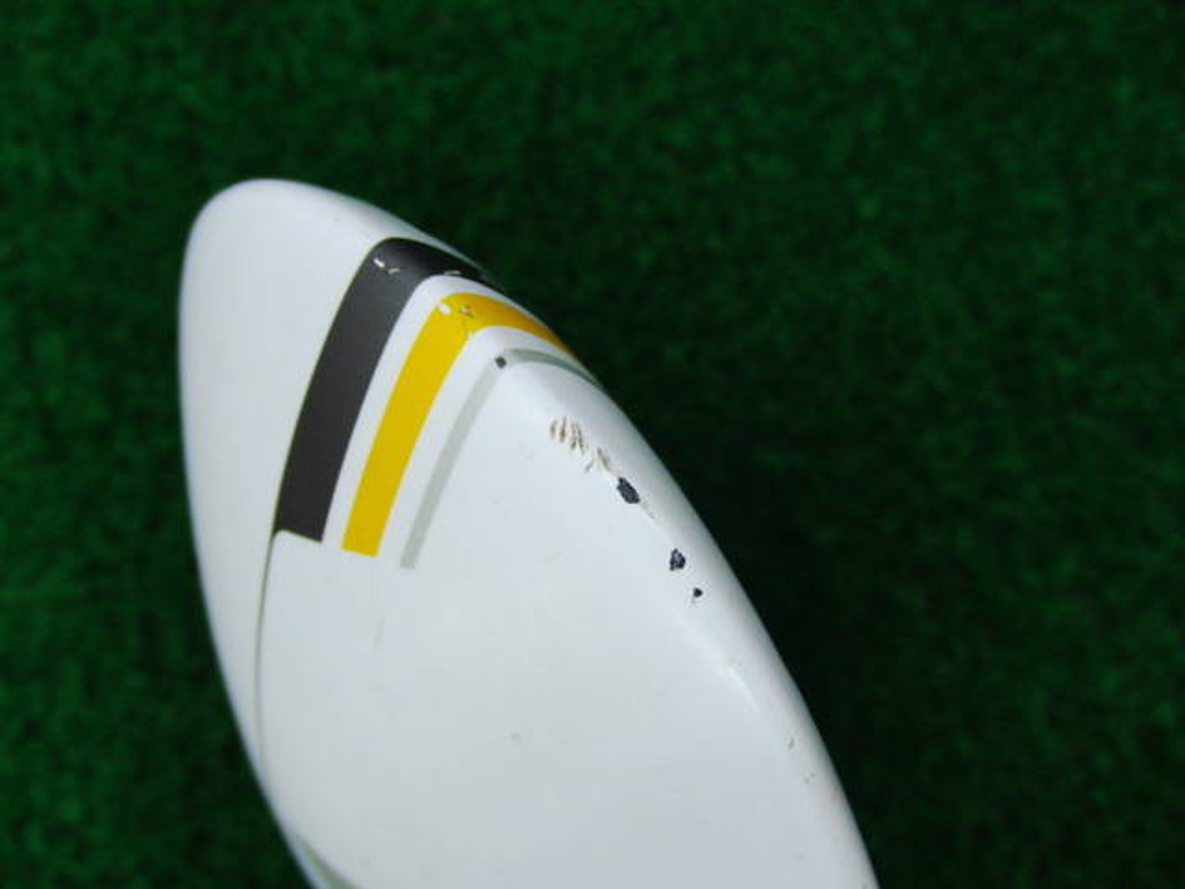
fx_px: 1267
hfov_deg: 50.1
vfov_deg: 38.7
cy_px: 444
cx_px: 592
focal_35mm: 37
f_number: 3.6
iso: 200
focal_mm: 6.42
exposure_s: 1/80
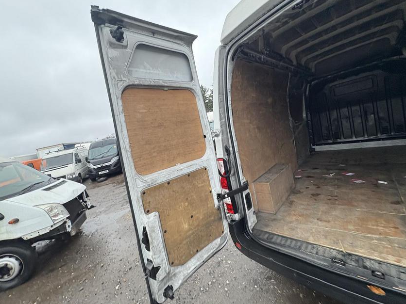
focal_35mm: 15
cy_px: 146
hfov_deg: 98.1
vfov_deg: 81.7
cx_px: 191
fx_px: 176
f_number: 2.2
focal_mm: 2.22
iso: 200
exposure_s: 1/99
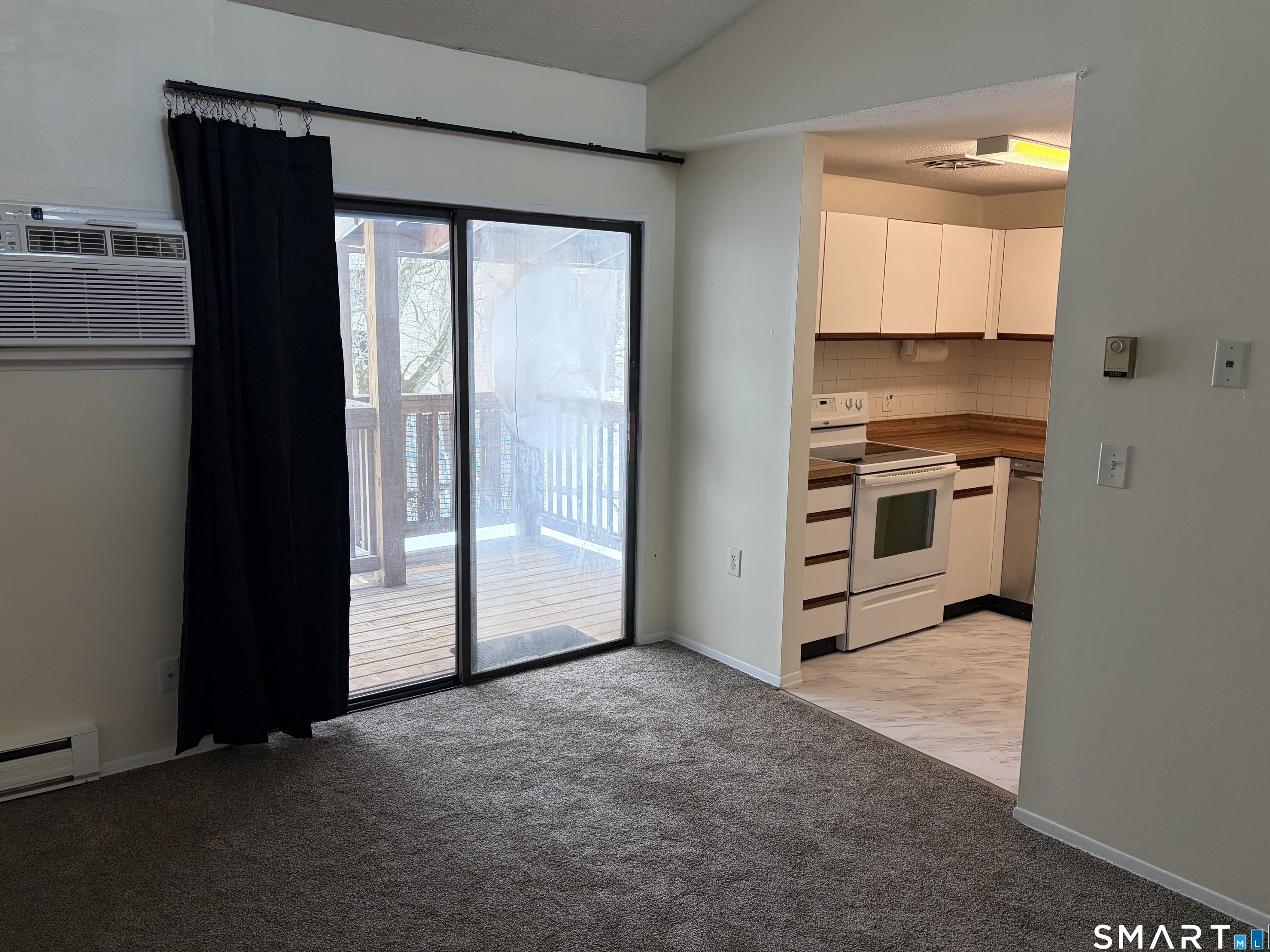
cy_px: 465
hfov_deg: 65.3
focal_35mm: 27
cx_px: 630
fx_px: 991
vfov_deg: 51.4
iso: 125
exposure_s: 1/120
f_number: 1.6
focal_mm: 5.96
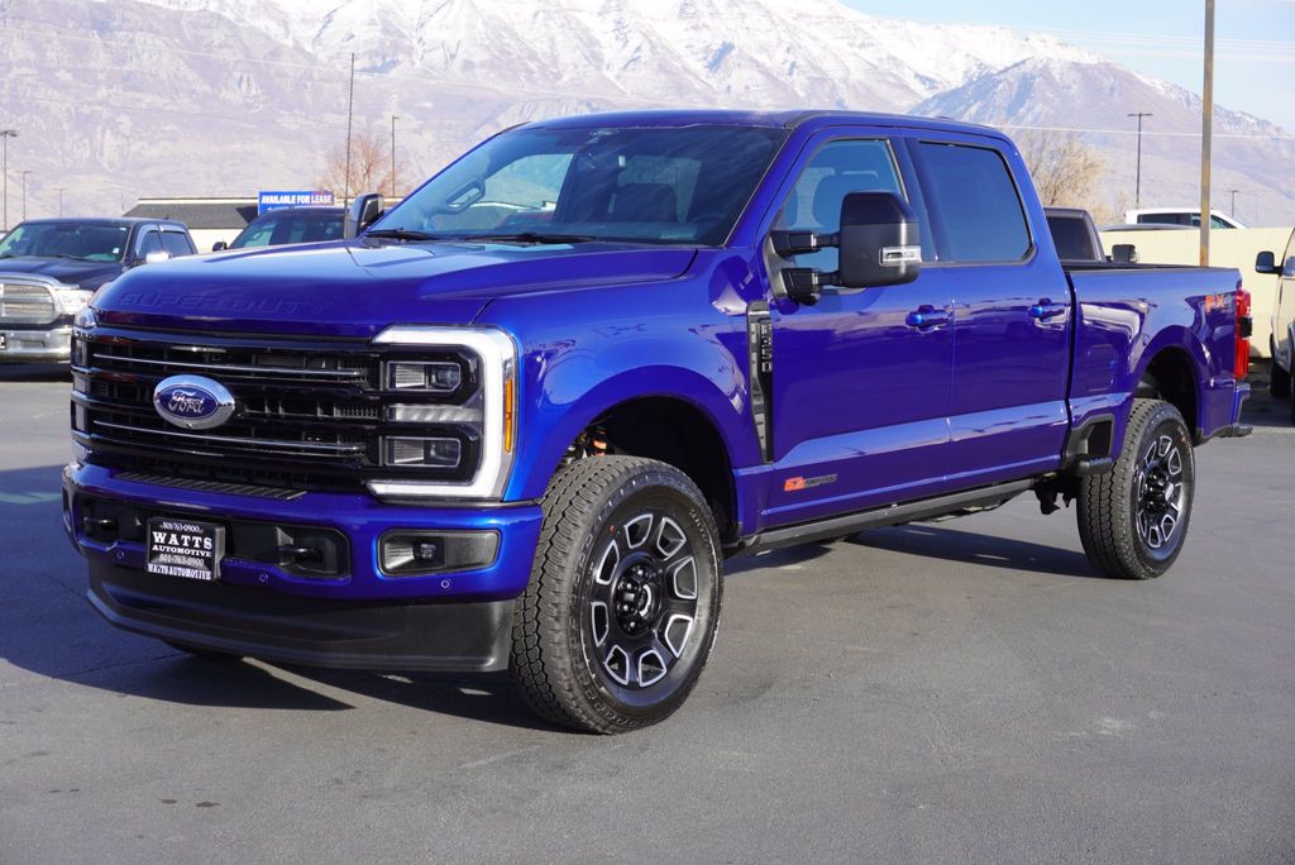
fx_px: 1890
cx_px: 648
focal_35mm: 52
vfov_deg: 25.8
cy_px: 432
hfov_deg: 37.8
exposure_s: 1/100
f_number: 9
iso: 100
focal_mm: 35
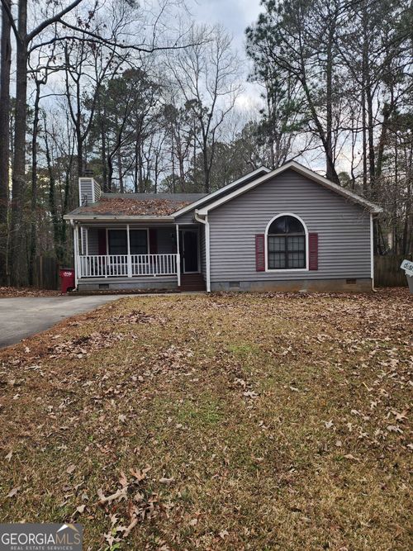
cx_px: 206
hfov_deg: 58.9
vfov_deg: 73.9
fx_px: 366
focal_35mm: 23
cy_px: 276
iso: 20
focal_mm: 6.4
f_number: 1.8
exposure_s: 1/180
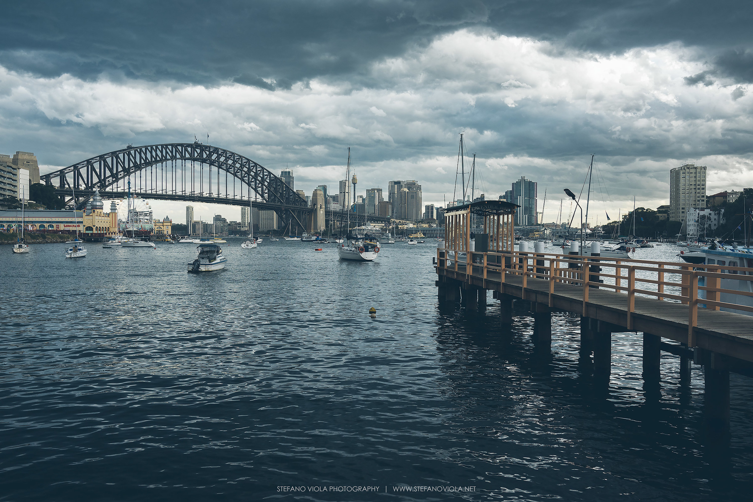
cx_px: 376
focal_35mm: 28
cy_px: 251
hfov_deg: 65.5
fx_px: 586
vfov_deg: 46.4
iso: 400
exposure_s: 1/100
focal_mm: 28
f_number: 5
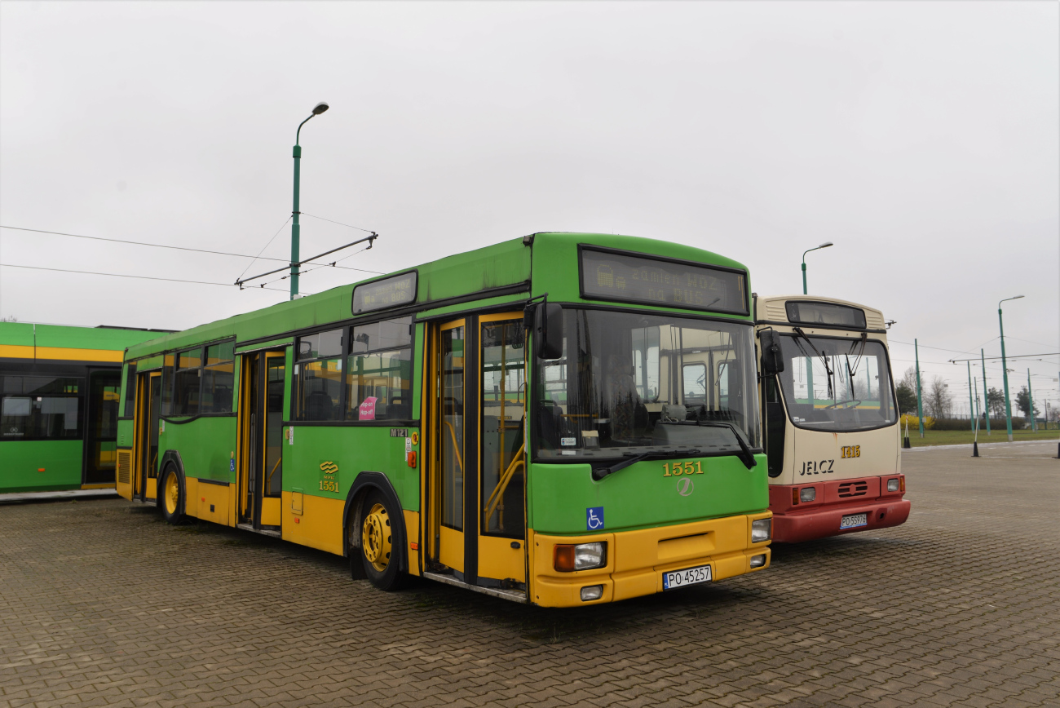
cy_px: 354
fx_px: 795
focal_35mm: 27
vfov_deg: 48.0
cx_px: 530
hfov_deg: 67.4
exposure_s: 1/125
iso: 100
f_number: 5.6
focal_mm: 27
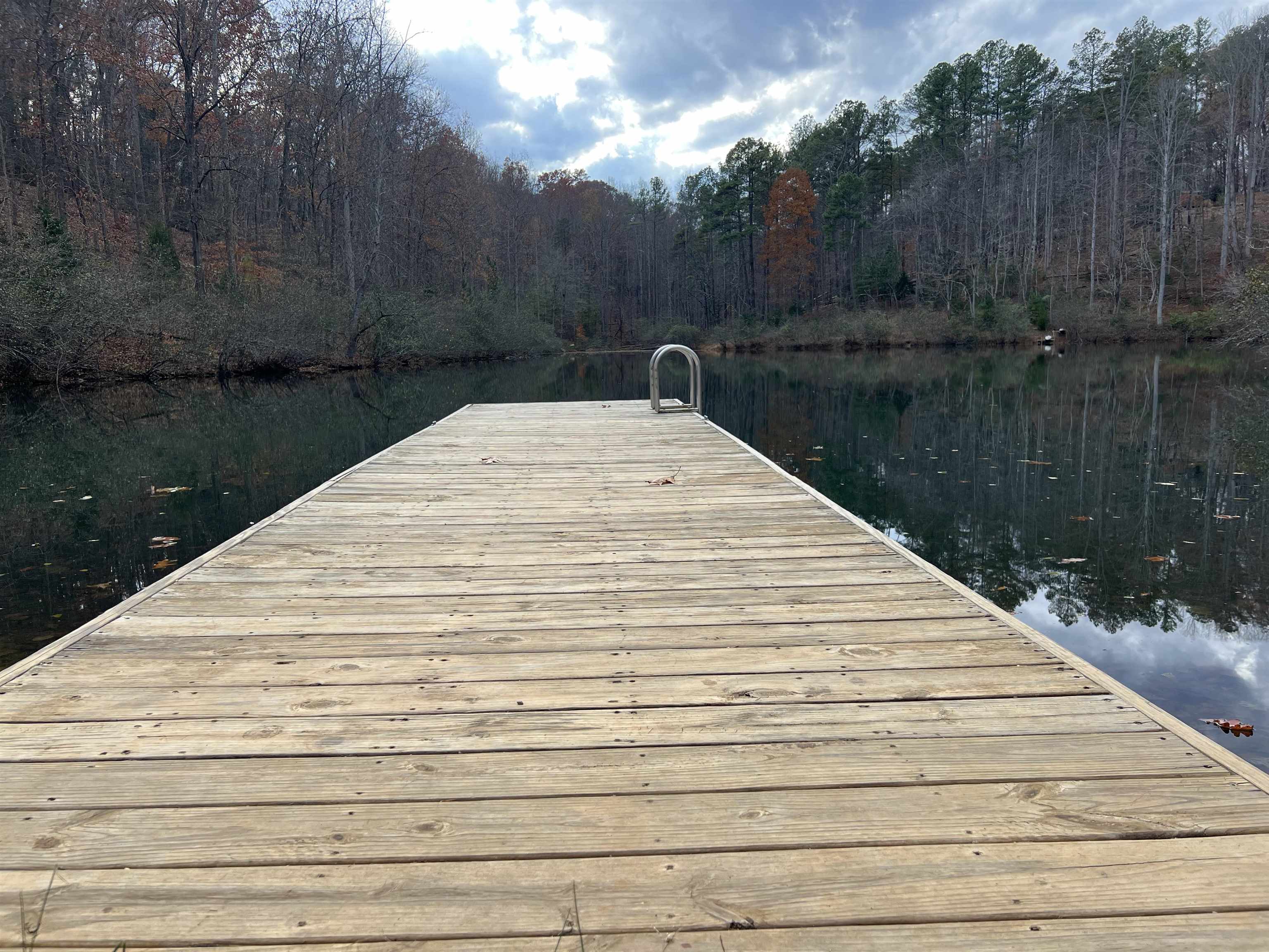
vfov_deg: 53.1
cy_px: 476
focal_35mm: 26
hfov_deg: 67.3
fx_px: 953
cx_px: 634
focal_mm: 5.7
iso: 50
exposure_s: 1/924
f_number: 1.5
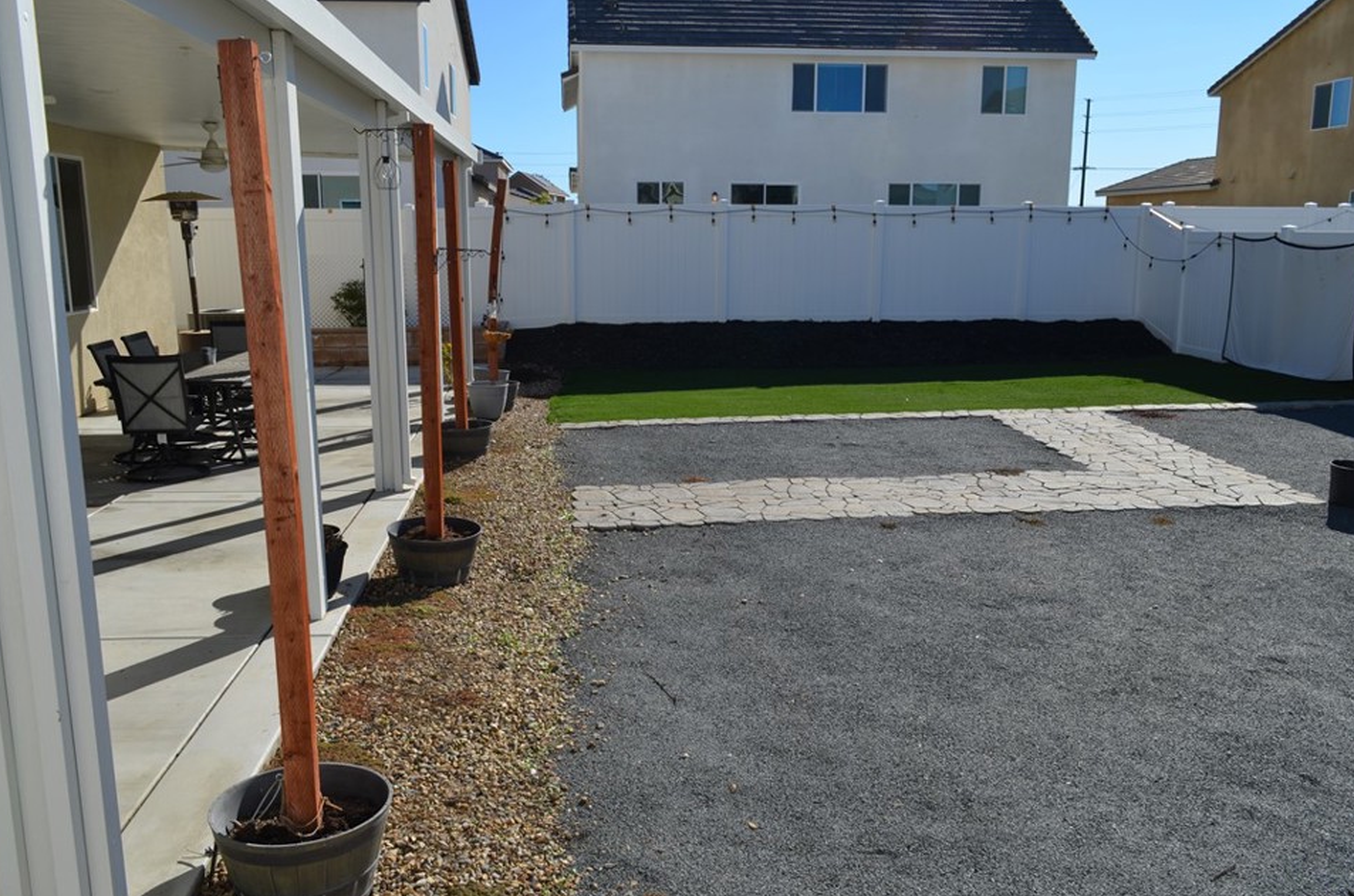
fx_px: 1088
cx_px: 666
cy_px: 456
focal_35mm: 29
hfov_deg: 63.8
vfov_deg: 44.8
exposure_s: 1/320
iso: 100
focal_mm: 18
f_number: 9
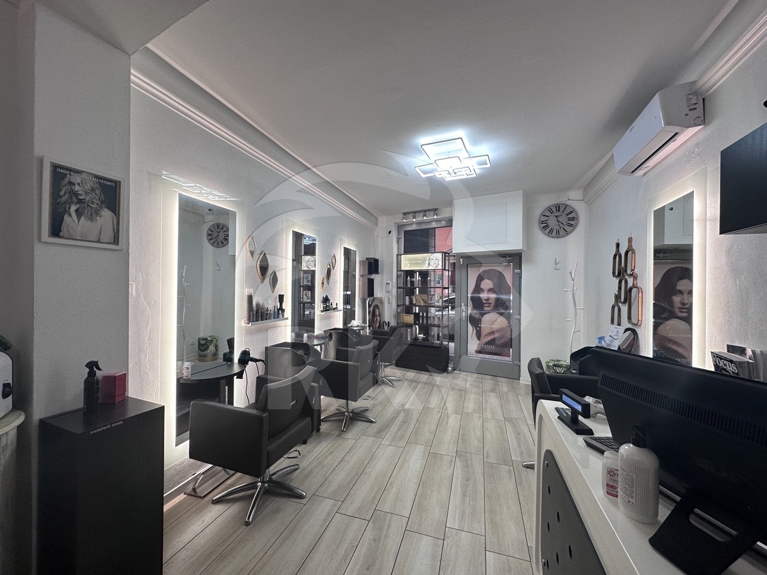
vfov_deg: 85.7
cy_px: 288
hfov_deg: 102.1
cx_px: 384
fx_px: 310
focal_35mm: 14
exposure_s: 1/100
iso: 80
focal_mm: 2.22
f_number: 2.2
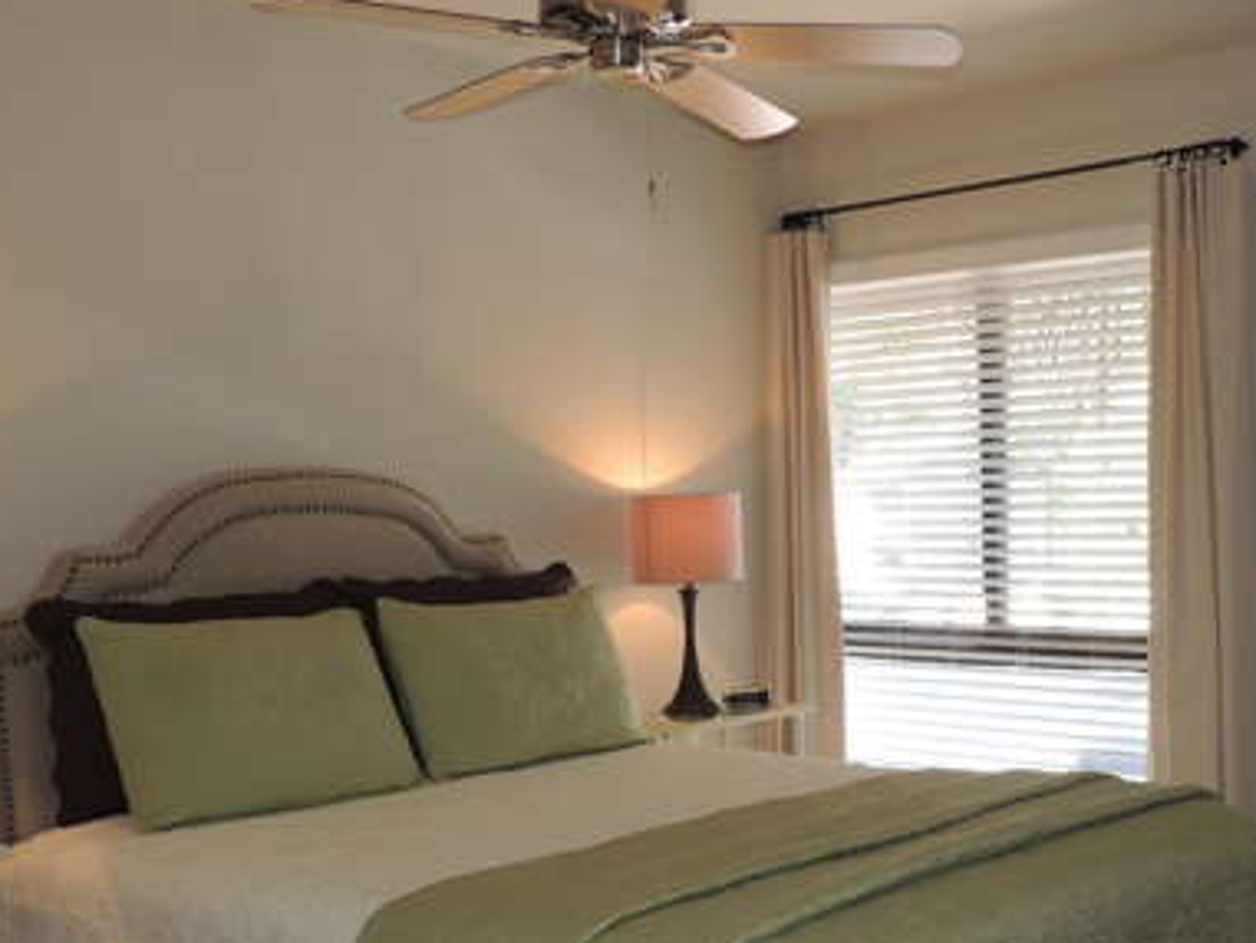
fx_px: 1561
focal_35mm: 43
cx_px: 928
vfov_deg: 33.4
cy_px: 593
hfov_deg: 42.6
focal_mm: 4.3
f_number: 3
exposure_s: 1/40
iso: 100
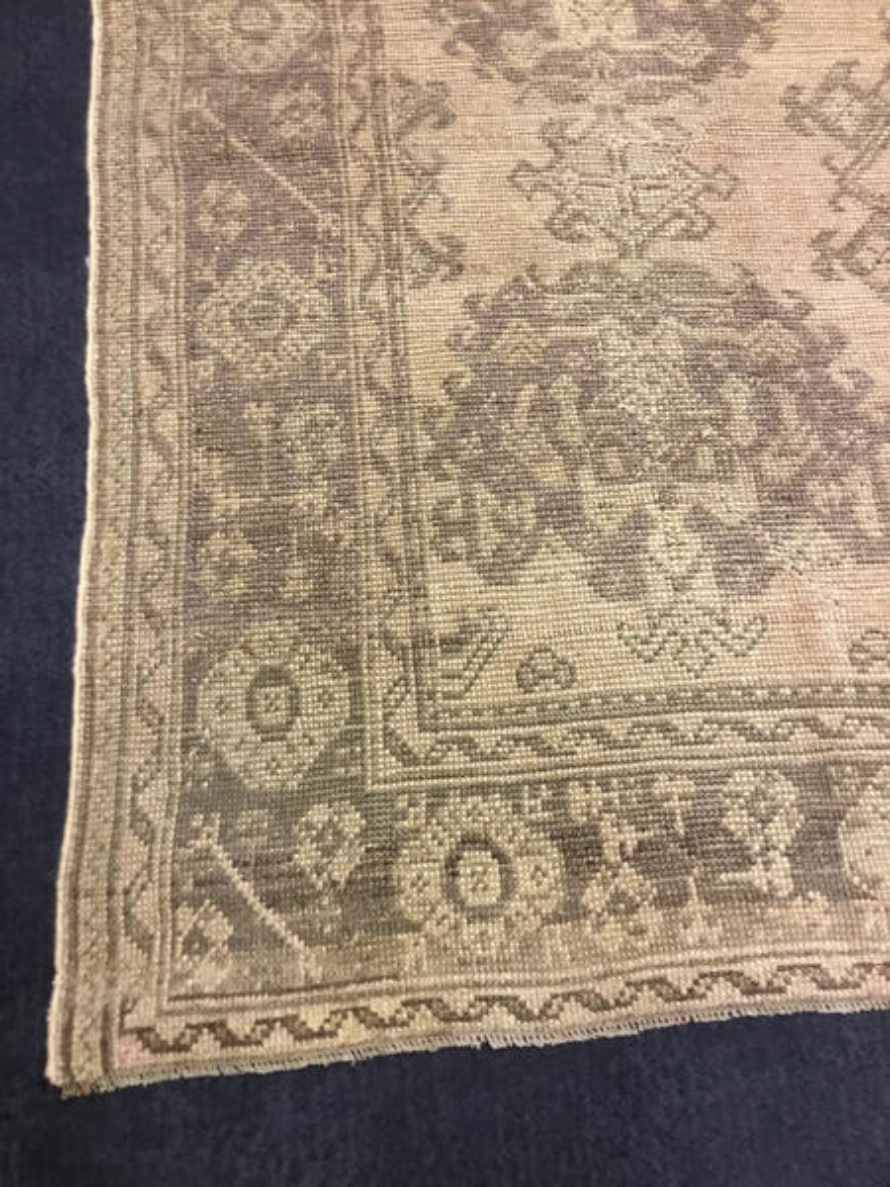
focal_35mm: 31
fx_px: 1063
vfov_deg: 58.4
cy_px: 594
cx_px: 445
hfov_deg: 45.4
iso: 100
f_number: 2.4
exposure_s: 1/30
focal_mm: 3.3
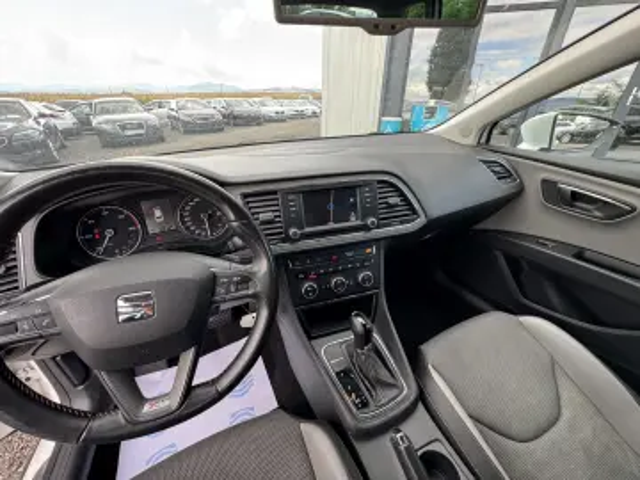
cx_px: 320
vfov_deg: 85.7
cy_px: 240
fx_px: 259
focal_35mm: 14
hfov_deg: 102.1
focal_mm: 2.22
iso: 100
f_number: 2.2
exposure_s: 1/99
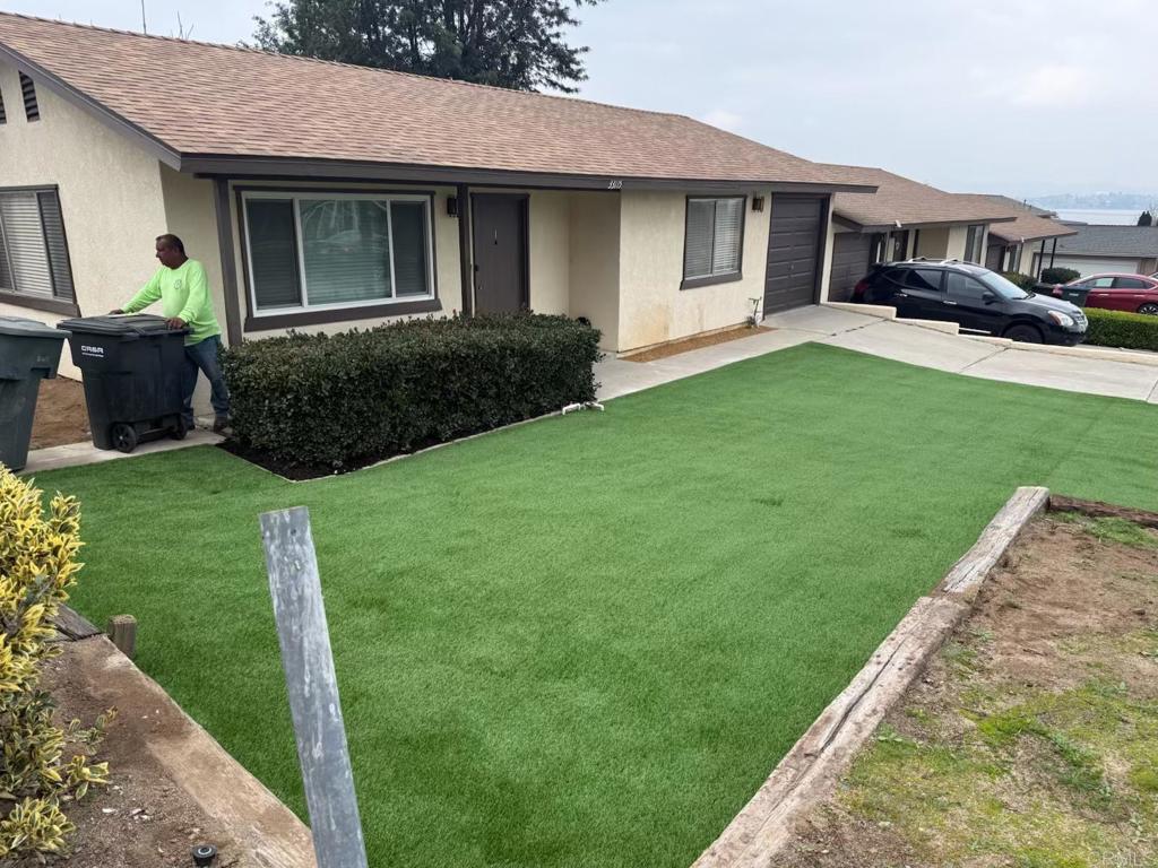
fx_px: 803
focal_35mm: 24
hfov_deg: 71.6
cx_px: 579
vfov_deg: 56.8
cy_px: 434
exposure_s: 1/920
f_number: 1.78
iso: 80
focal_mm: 6.76
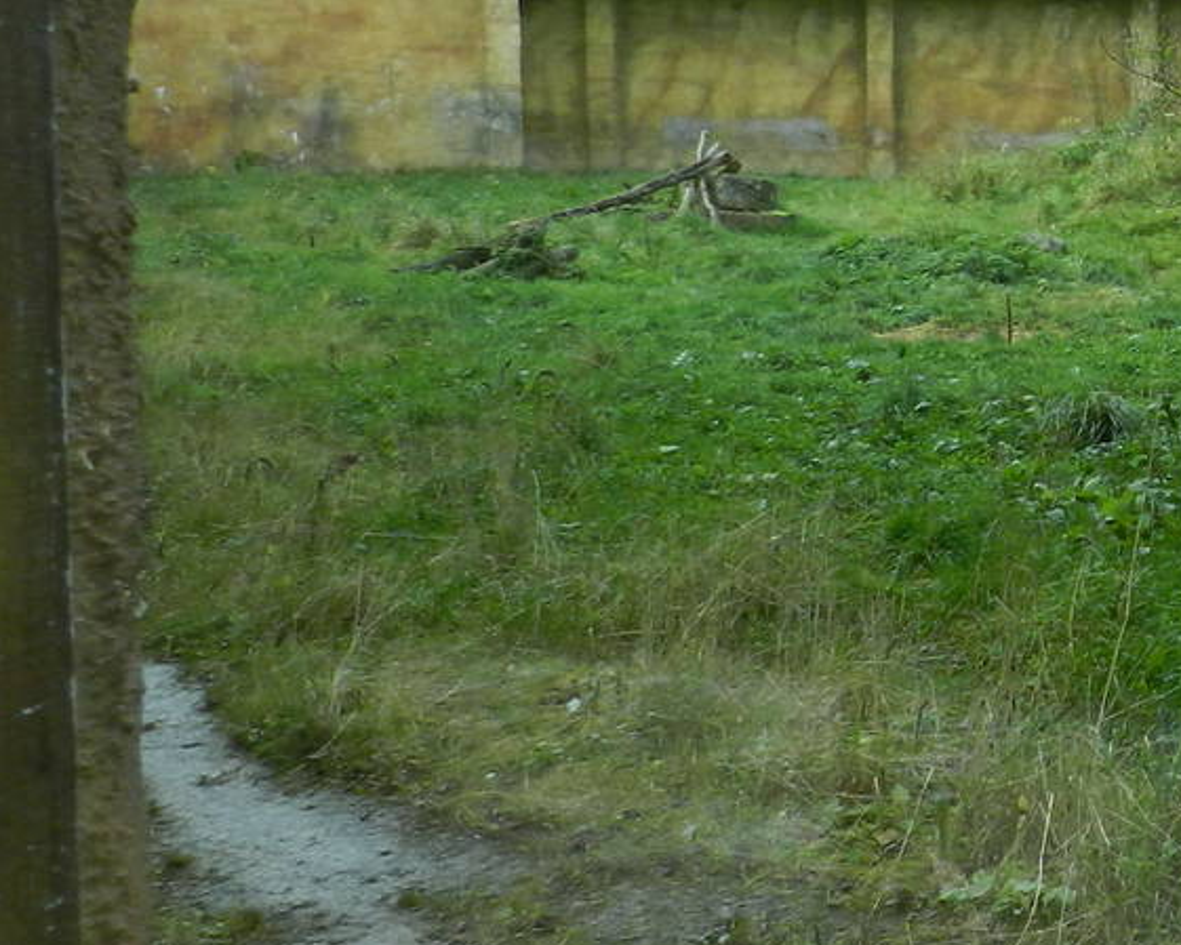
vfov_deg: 23.6
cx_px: 1644
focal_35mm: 64
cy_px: 250
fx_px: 2237
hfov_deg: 24.6
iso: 160
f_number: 3.4
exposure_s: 1/320
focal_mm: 4
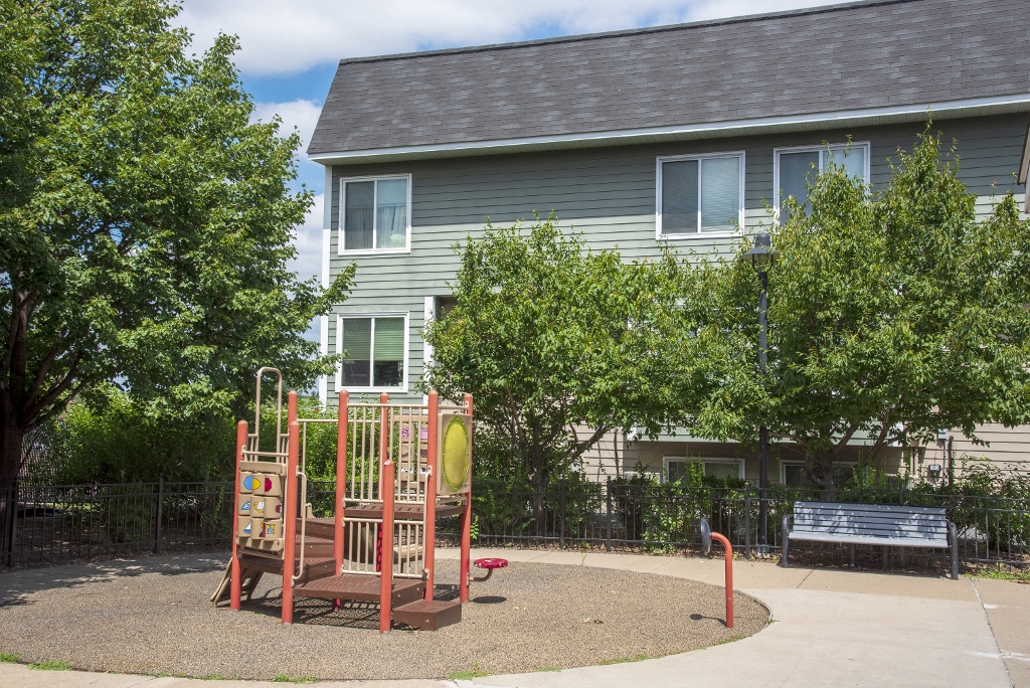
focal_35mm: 38
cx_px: 515
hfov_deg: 50.7
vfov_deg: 35.1
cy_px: 344
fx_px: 1088
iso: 200
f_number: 10
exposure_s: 1/400
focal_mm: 38
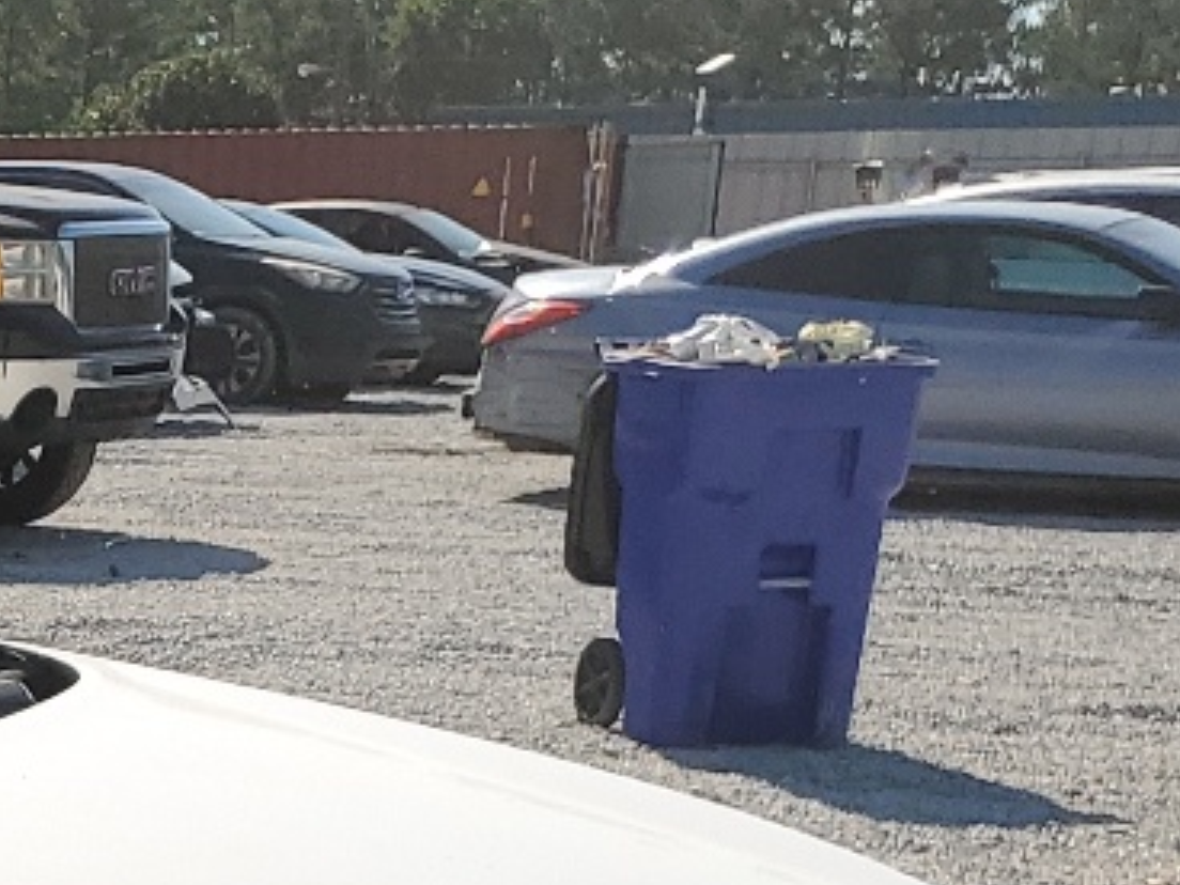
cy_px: 1420
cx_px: -1065
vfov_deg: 12.3
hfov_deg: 14.8
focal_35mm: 113
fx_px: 3852
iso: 50
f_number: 1.5
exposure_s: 1/5000
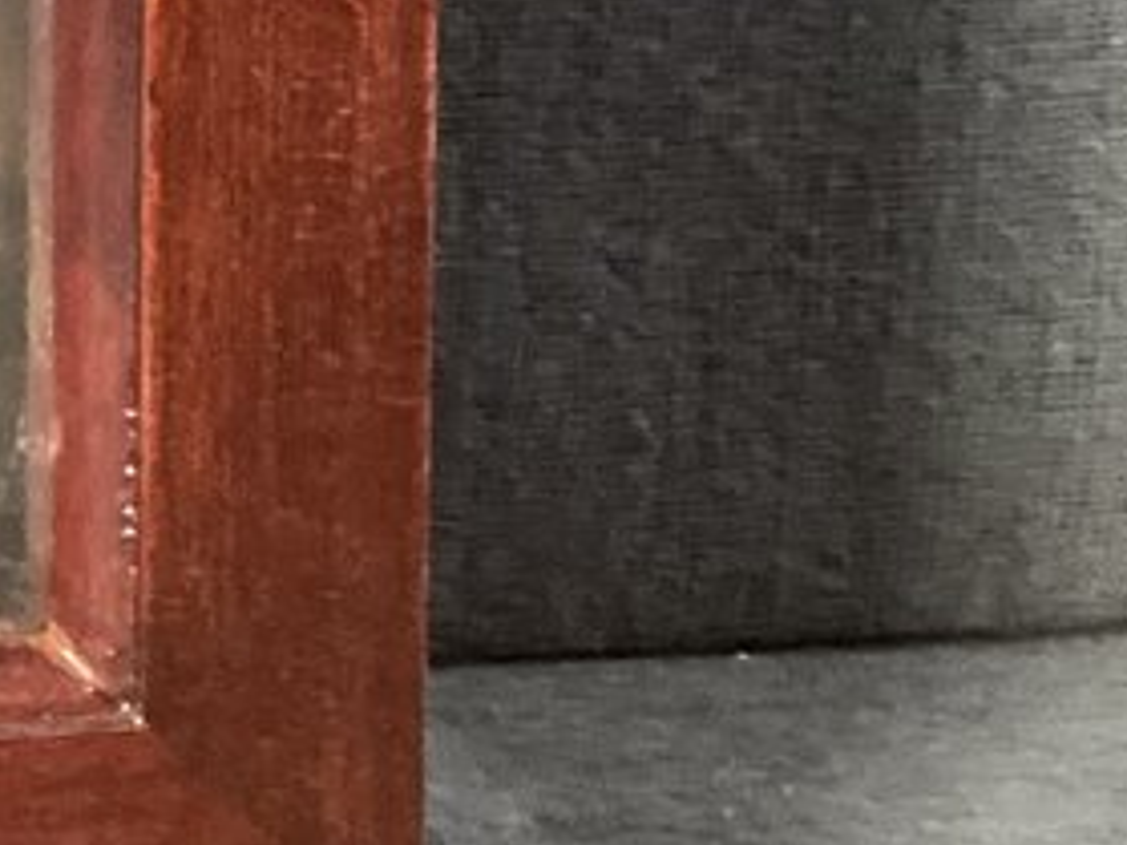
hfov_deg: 10.7
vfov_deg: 8.6
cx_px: -1153
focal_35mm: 168
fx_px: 5467
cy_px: -475
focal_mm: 3.3
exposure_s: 1/25
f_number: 2.4
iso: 400
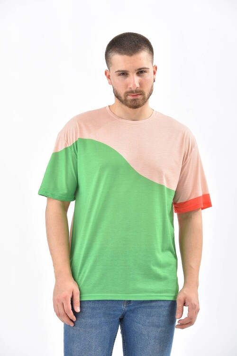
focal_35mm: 116
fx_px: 1145
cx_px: 118
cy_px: 178
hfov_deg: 11.8
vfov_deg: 17.6
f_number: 7.1
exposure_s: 1/160
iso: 100
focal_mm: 116
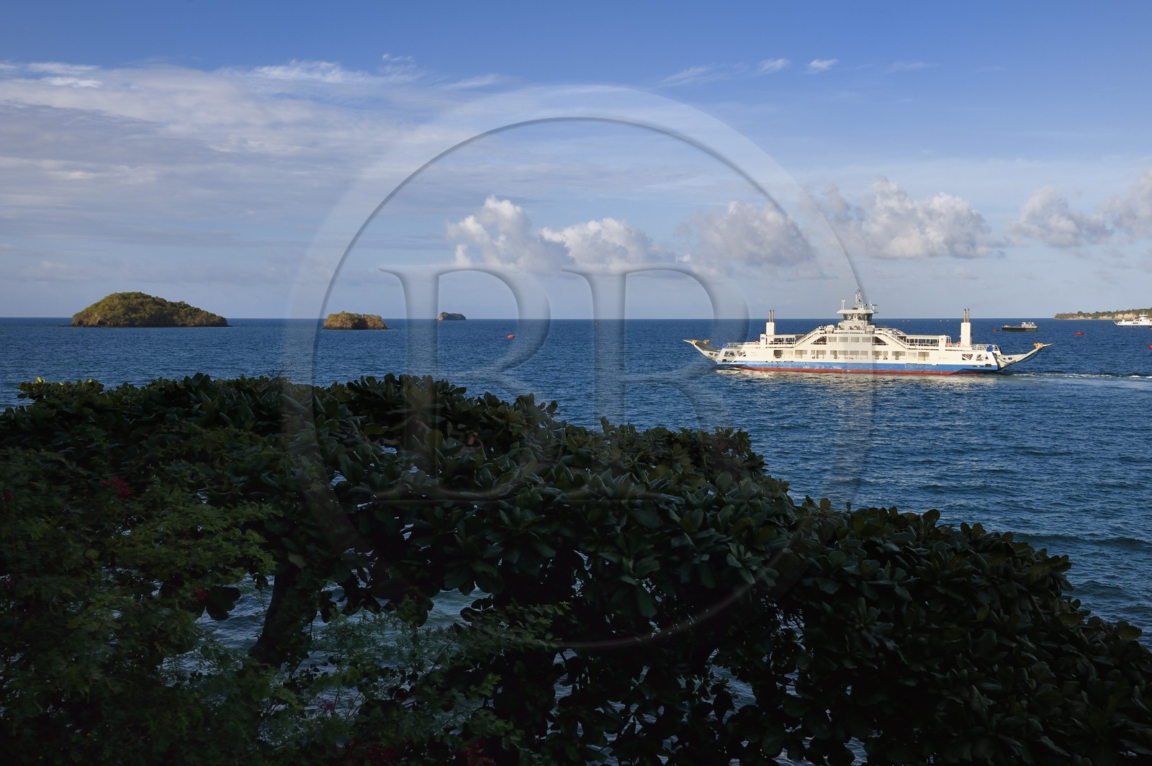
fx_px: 1151
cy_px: 383
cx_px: 576
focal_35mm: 36
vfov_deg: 36.8
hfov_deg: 53.2
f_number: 16
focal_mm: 36
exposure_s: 1/250
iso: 200
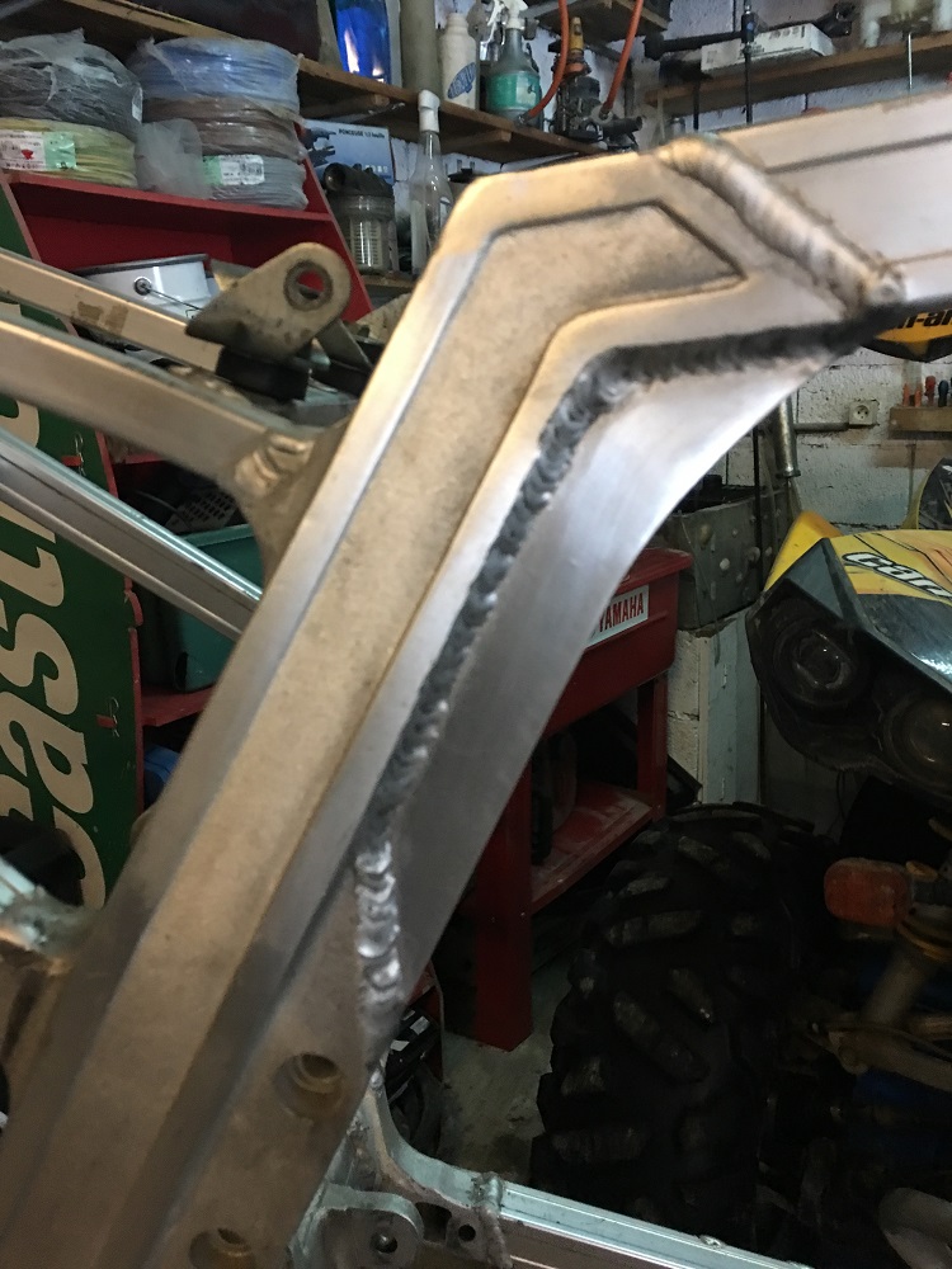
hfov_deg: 48.2
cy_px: 634
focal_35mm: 29
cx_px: 476
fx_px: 1063
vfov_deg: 61.7
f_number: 2.2
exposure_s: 1/8
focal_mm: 4.15
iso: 125
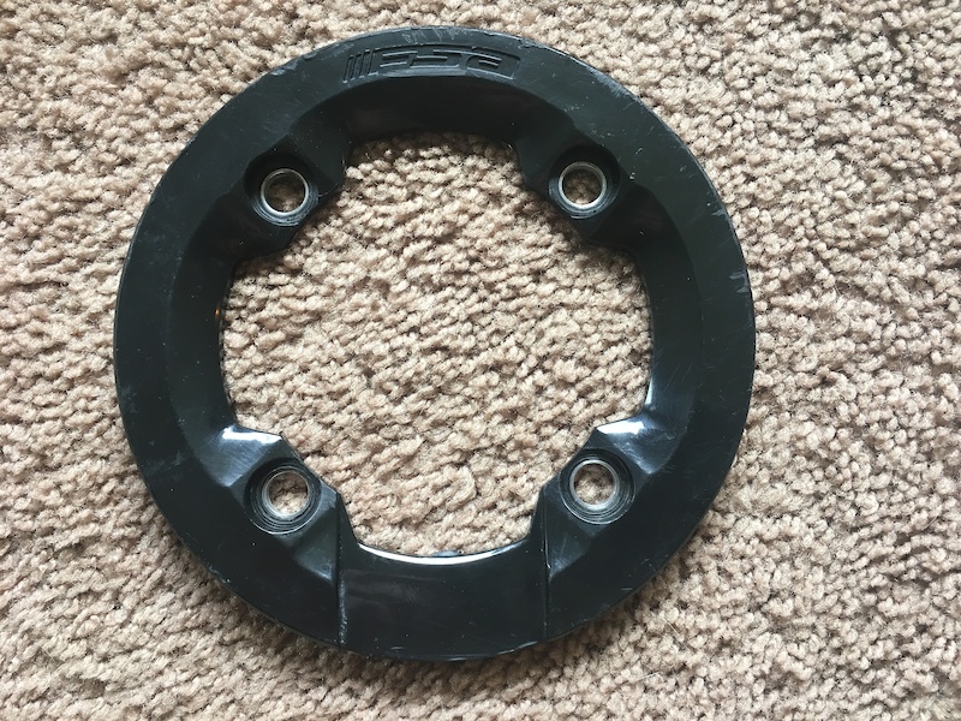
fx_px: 805
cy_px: 360
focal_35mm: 29
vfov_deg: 48.2
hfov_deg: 61.7
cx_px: 480
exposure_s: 1/30
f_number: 2.2
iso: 40
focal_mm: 4.15
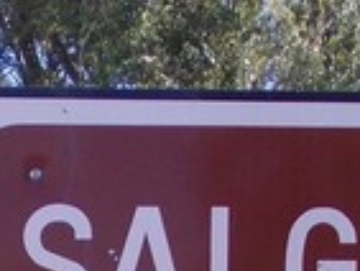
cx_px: -8
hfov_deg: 12.8
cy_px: 649
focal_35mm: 152
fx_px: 1582
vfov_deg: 8.9
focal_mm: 4
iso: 80
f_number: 5.4
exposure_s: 1/160
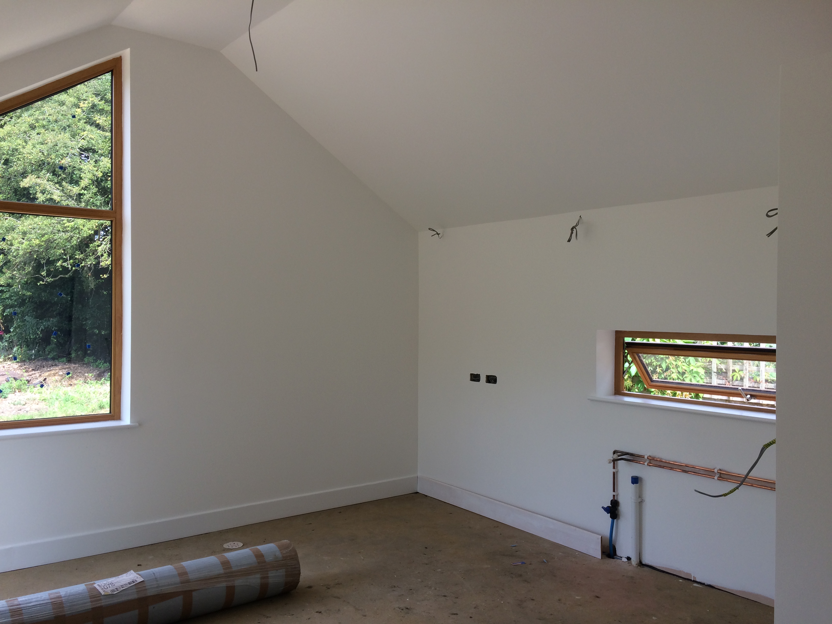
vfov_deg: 48.2
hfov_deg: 61.7
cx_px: 416
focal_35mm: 29
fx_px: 697
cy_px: 312
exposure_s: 1/164
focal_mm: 4.15
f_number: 2.2
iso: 32
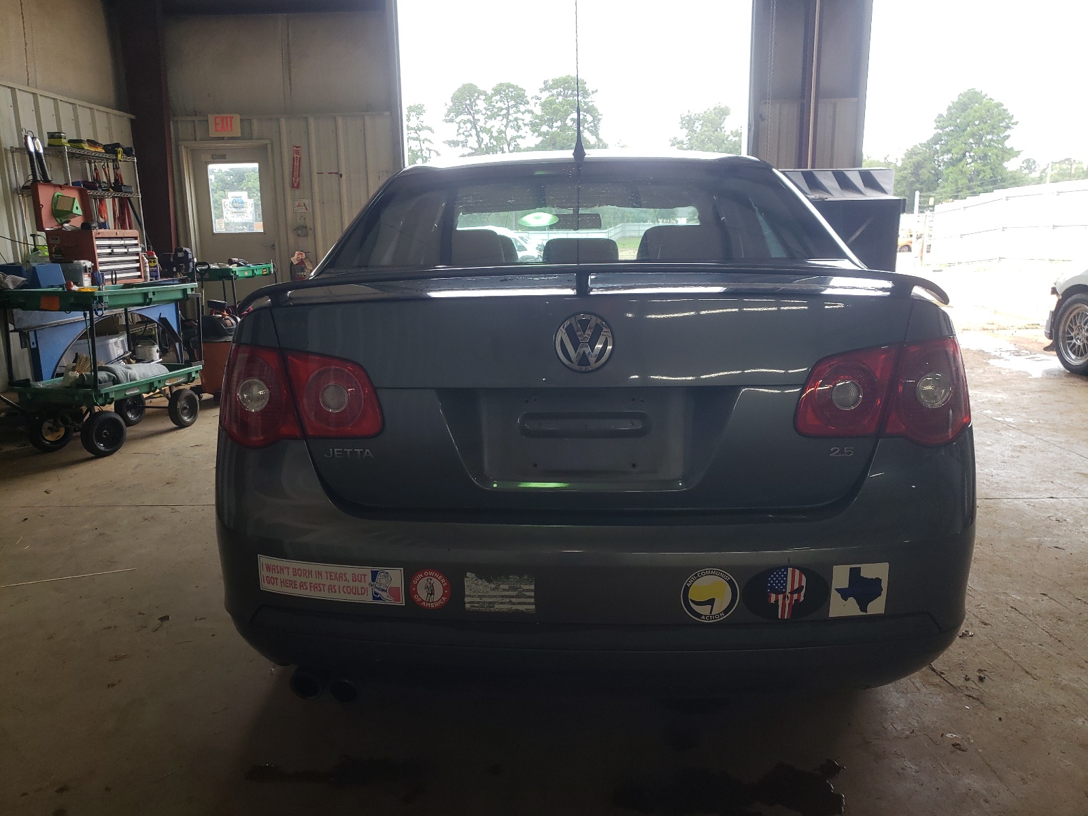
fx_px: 817
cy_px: 408
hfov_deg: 67.3
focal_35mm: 26
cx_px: 544
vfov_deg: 53.1
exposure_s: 1/120
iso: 55
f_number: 1.5
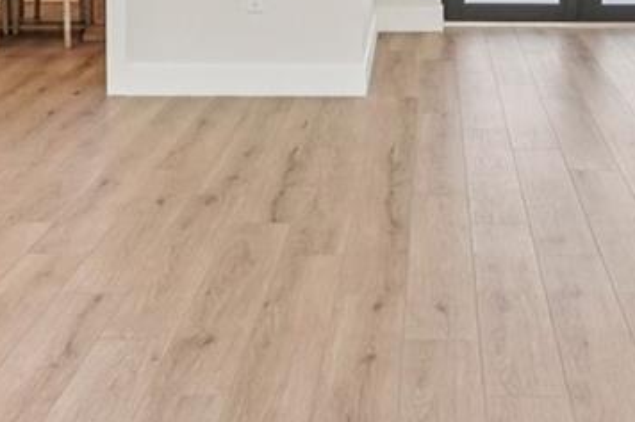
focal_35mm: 72
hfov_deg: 27.9
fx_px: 1269
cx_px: 419
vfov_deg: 17.2
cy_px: -191
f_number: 9
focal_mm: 16
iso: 400
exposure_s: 1/30
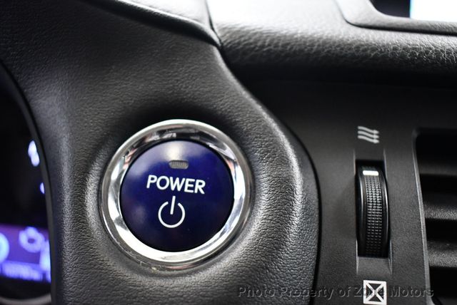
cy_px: 152
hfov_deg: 53.1
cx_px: 228
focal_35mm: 36
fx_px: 457
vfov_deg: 36.9
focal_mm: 18
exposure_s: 1/60
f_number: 3.5
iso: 3200
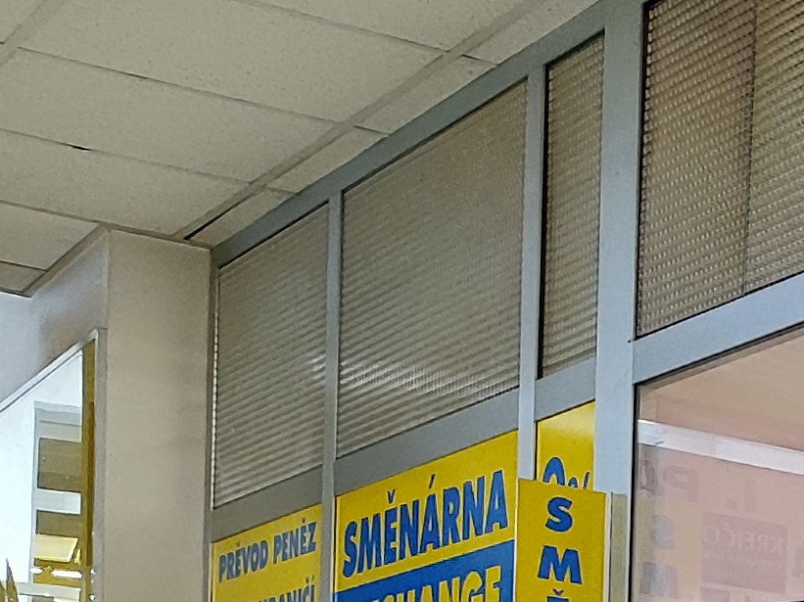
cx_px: 1649
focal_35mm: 117
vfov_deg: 11.4
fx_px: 2716
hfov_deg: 14.0
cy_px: 1198
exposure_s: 1/100
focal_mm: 5.89
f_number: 1.89
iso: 953
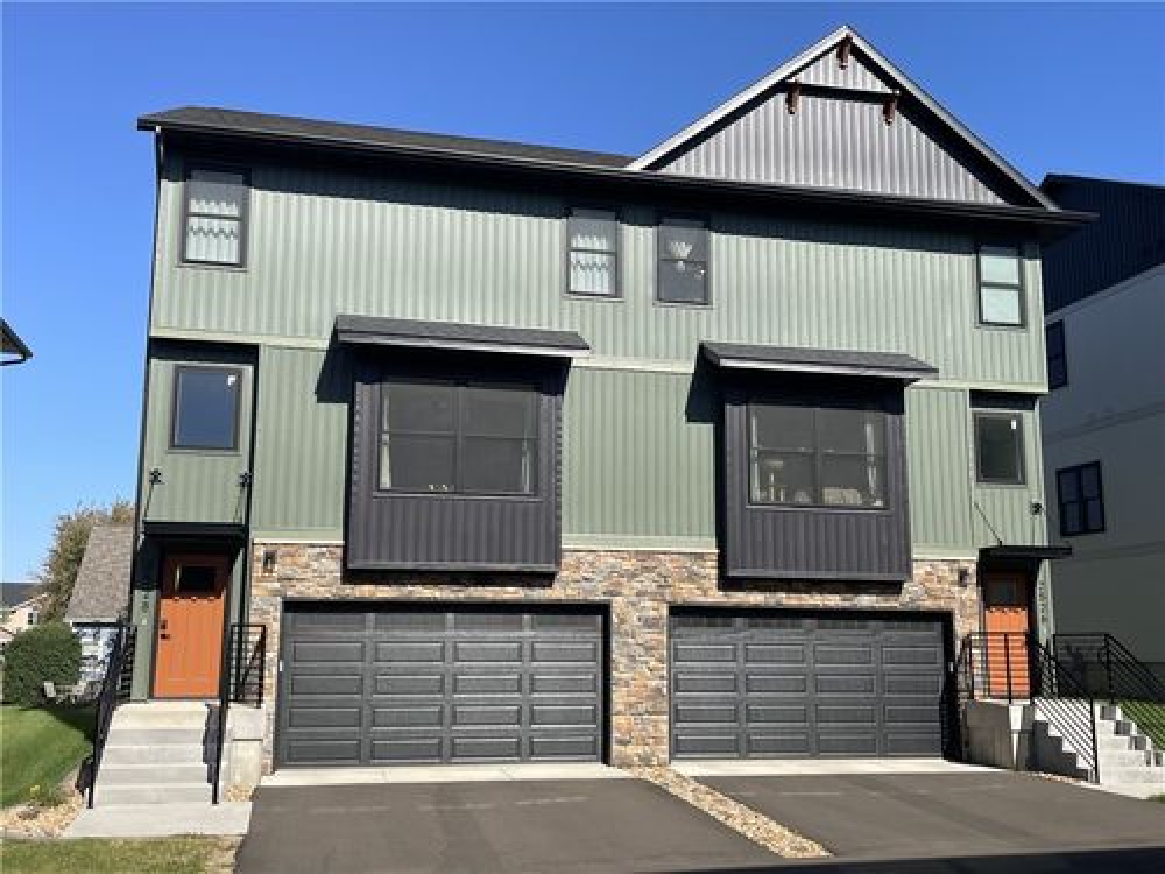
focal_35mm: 34
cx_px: 582
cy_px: 437
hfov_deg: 54.0
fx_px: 1144
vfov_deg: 41.8
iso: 32
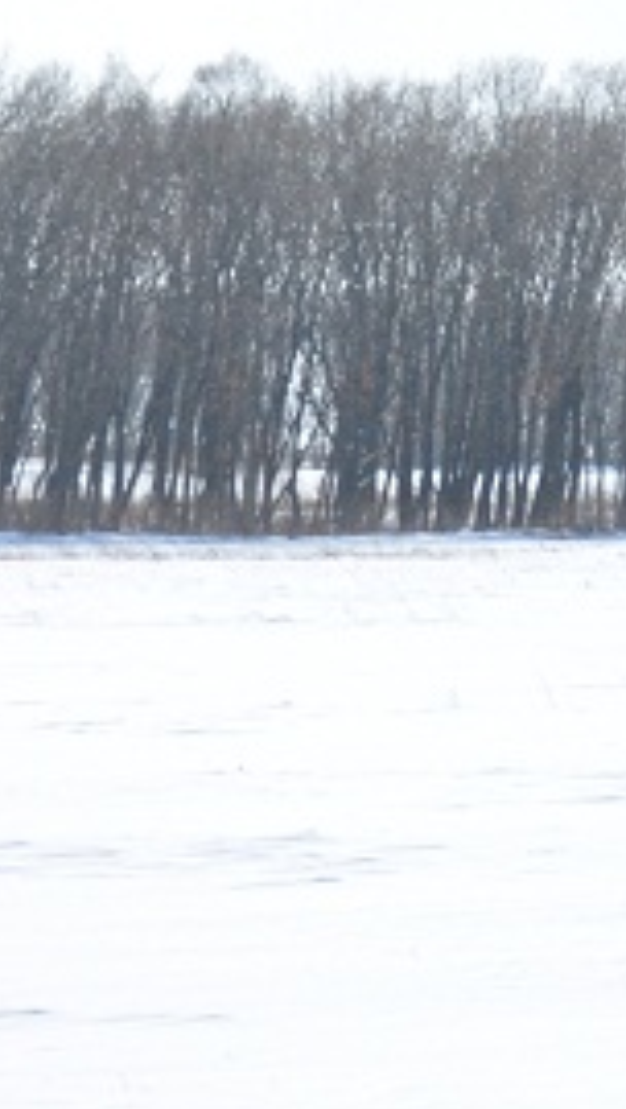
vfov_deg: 10.7
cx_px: 1075
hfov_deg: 6.0
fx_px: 5882
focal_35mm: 200
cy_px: 268
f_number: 11
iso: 400
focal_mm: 40
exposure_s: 1/500
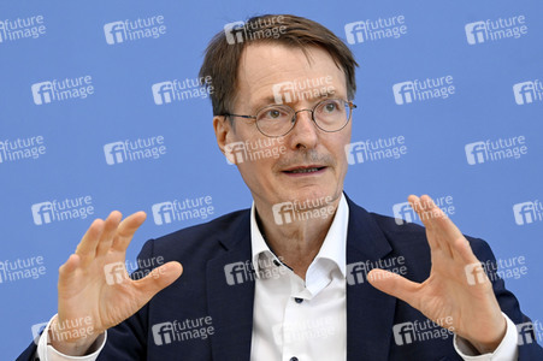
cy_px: 180
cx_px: 272
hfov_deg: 15.2
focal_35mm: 135
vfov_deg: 10.1
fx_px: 2035
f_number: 5.6
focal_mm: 135
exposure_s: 1/800
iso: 4000
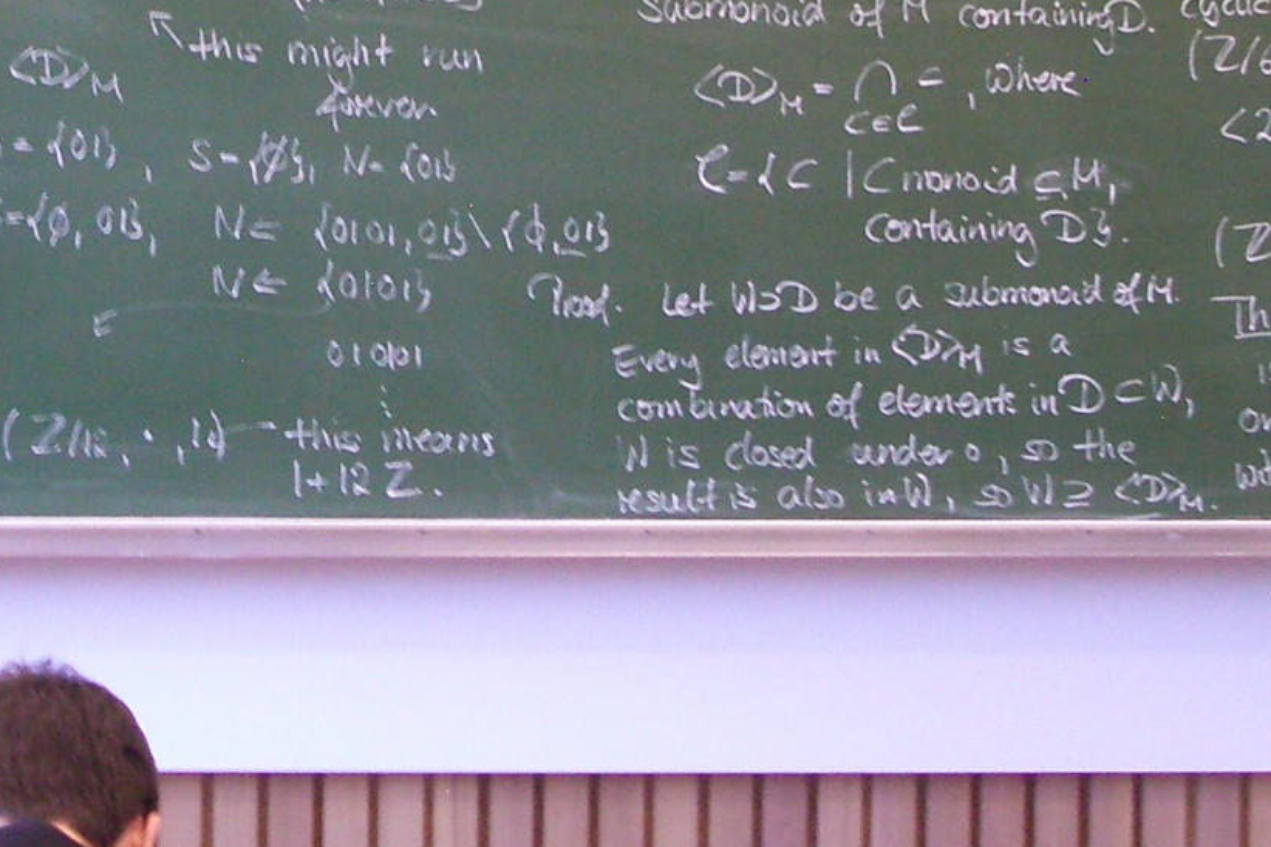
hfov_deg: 16.0
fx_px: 4483
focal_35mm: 127
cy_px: -175
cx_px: 252
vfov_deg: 10.6
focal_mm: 8.2
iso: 200
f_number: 3.1
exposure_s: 1/20
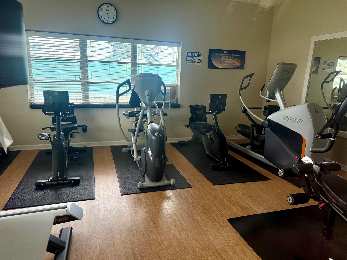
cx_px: 174
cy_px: 130
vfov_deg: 56.8
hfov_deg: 71.6
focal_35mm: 24
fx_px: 241
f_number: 1.78
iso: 200
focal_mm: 6.76
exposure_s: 1/84
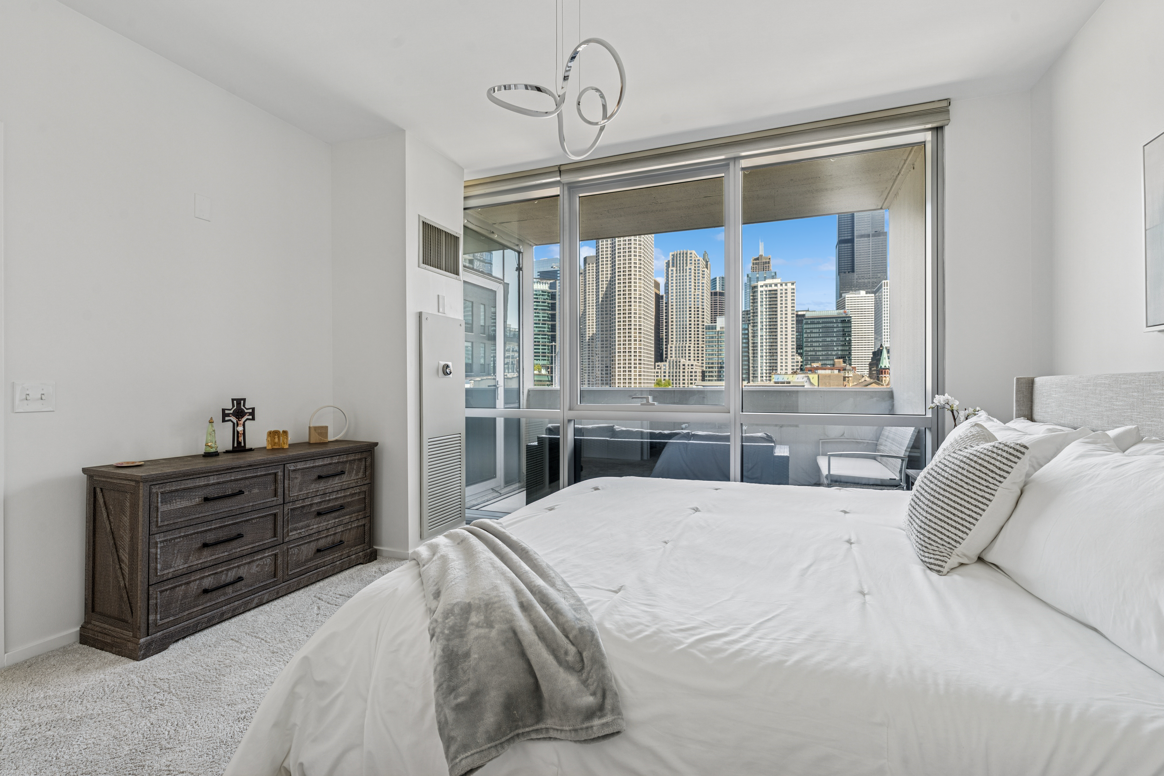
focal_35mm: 16
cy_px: 388
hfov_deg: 96.7
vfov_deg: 73.7
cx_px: 582
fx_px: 517
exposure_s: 1/60
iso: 320
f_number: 9
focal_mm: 16
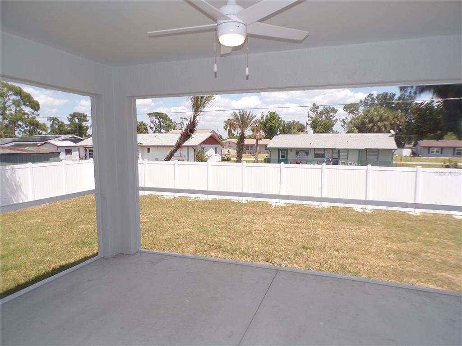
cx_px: 231
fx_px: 320
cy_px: 173
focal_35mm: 24
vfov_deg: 56.8
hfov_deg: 71.6
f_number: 3
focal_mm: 4.3
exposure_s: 1/750
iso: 80
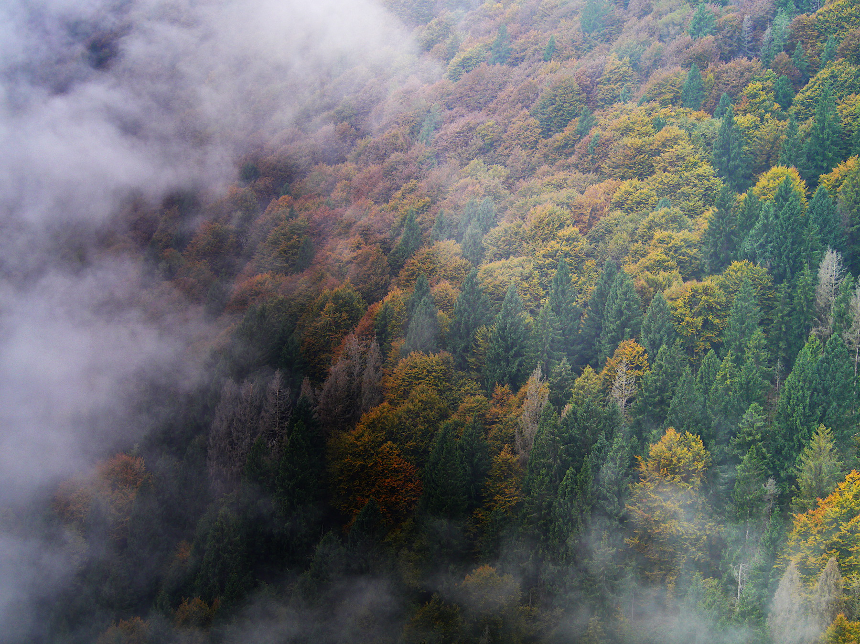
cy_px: 322
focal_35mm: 80
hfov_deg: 24.4
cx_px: 430
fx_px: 1986
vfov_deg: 18.4
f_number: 5.6
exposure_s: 1/100
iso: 160
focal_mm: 40
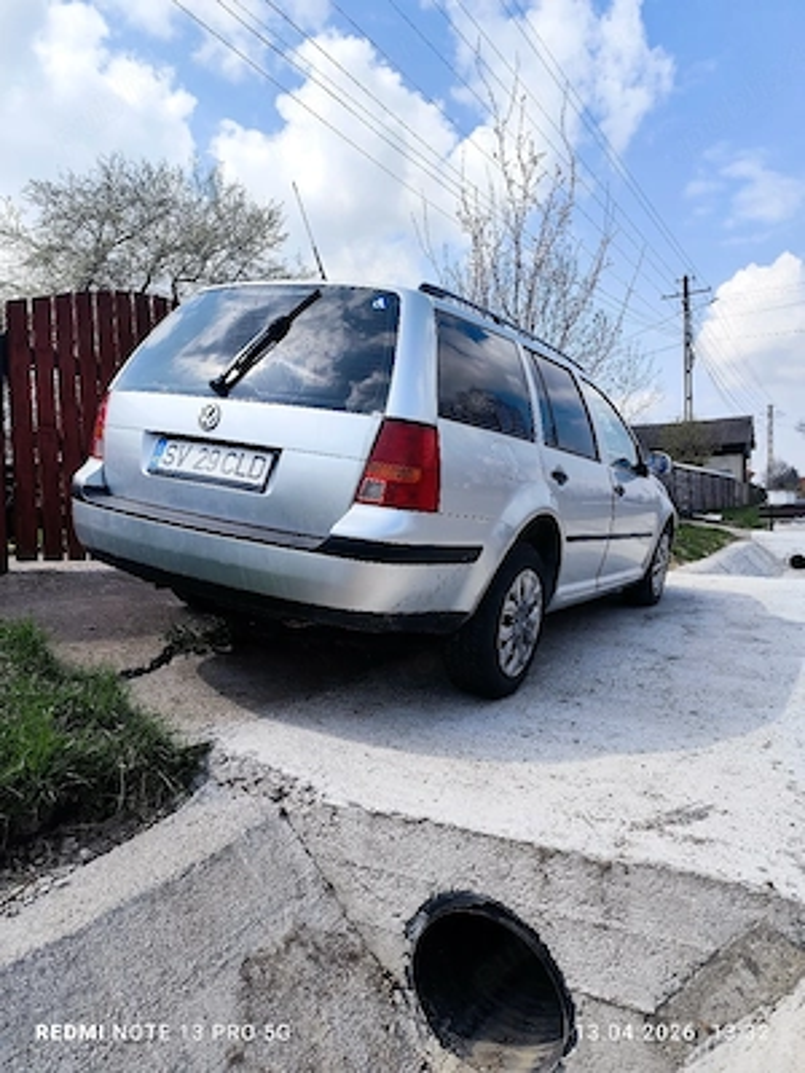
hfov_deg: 58.9
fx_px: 713
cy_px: 536
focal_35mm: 23
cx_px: 402
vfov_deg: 73.9
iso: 50
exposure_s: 1/1429
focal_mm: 6.14
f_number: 1.65
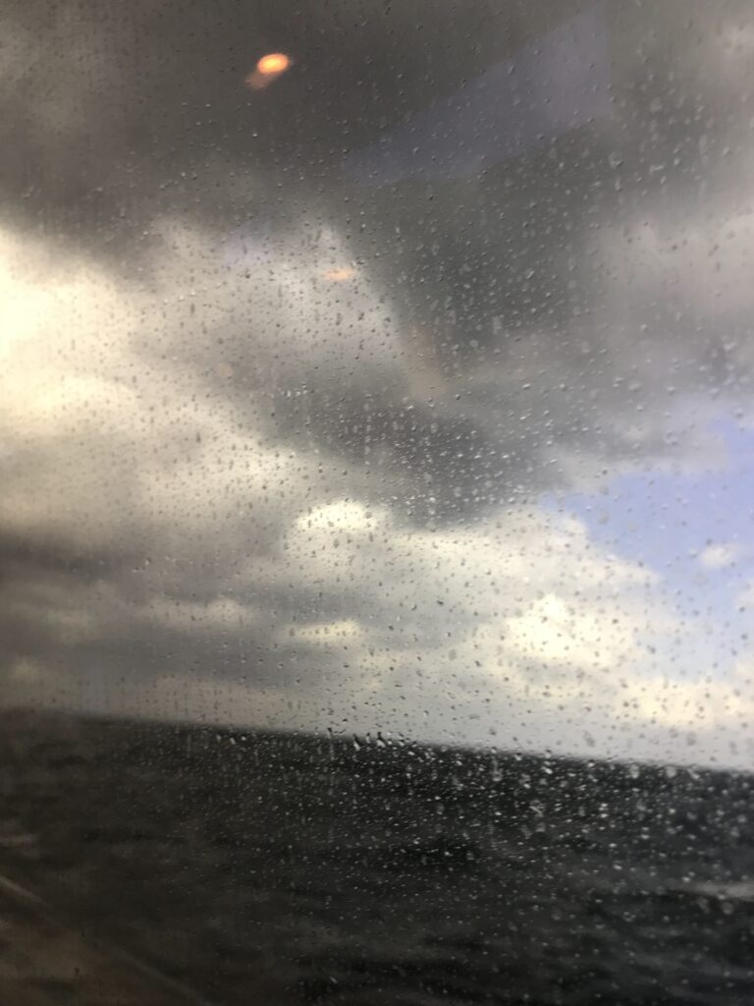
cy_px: 503
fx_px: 813
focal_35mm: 28
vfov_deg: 63.4
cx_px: 377
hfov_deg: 49.7
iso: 32
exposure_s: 1/60
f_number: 1.8
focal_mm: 3.99
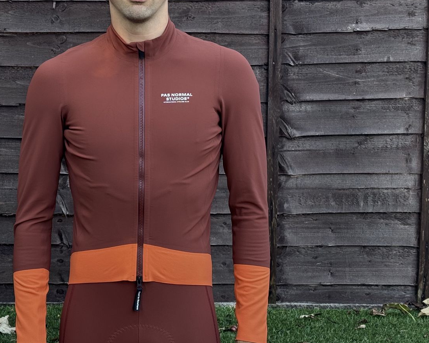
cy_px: 148
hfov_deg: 23.2
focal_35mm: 82
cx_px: 136
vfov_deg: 18.7
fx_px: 1041
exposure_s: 1/125
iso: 50
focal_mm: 6.76
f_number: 1.78
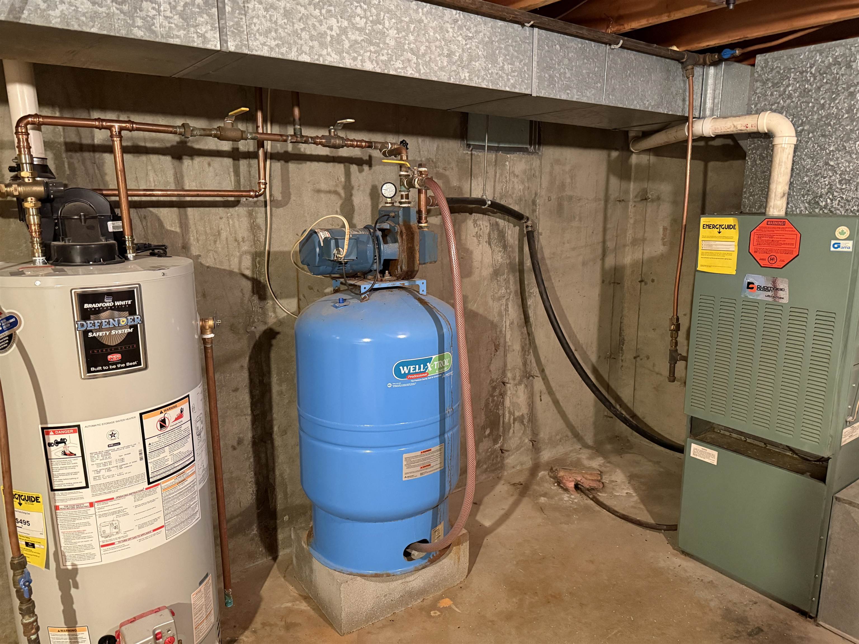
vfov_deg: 56.8
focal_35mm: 24
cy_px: 322
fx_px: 596
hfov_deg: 71.6
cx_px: 430
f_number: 1.78
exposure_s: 1/40
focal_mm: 6.76
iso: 1000
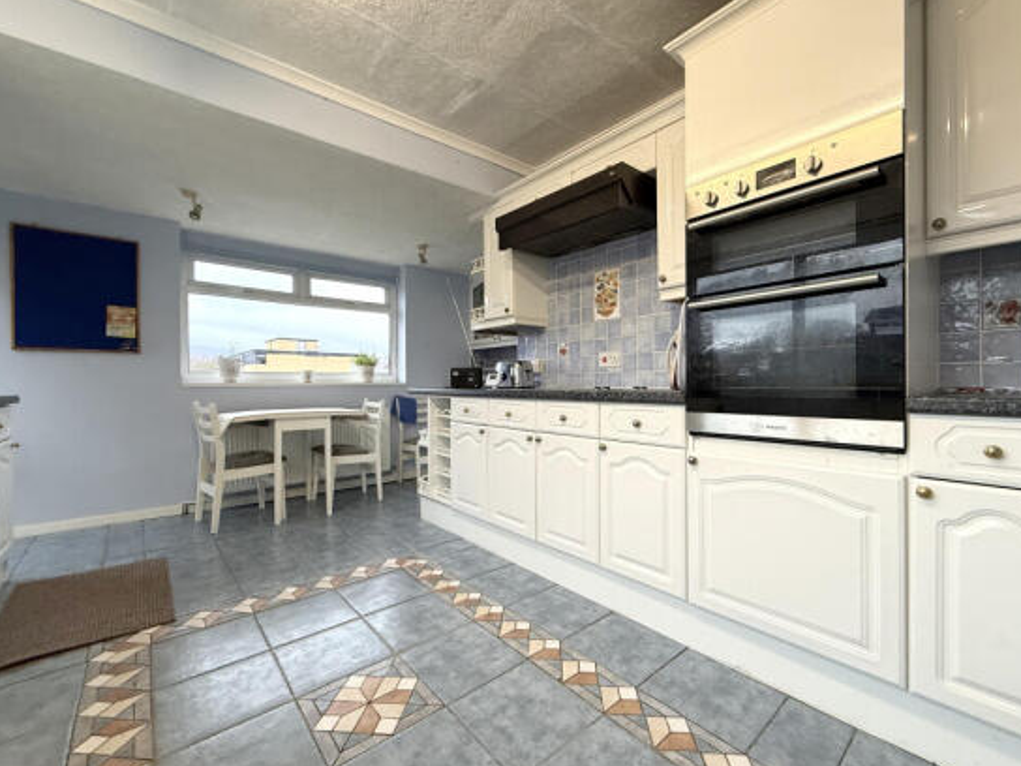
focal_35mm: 15
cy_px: 388
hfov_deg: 98.1
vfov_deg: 81.7
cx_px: 526
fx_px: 442
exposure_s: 1/100
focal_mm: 2.22
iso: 200
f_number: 2.2
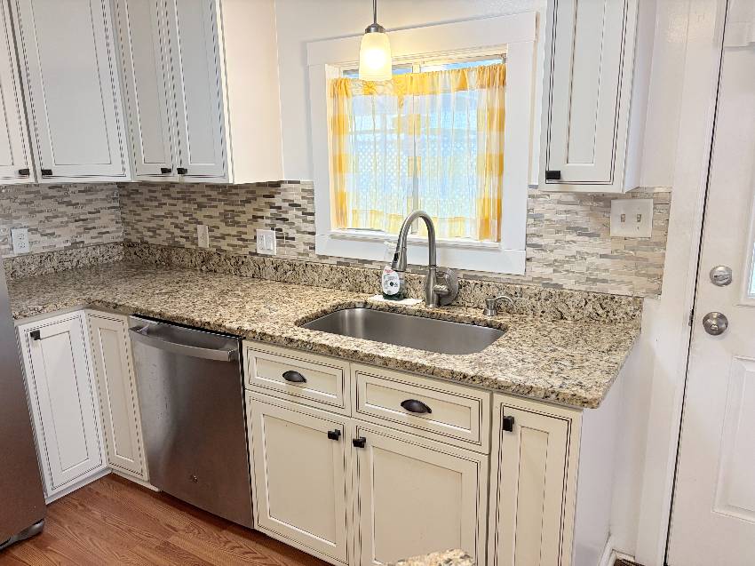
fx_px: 567
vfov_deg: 53.0
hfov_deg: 67.3
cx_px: 378
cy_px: 283
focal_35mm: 26
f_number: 1.6
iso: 160
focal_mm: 5.96
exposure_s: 1/60
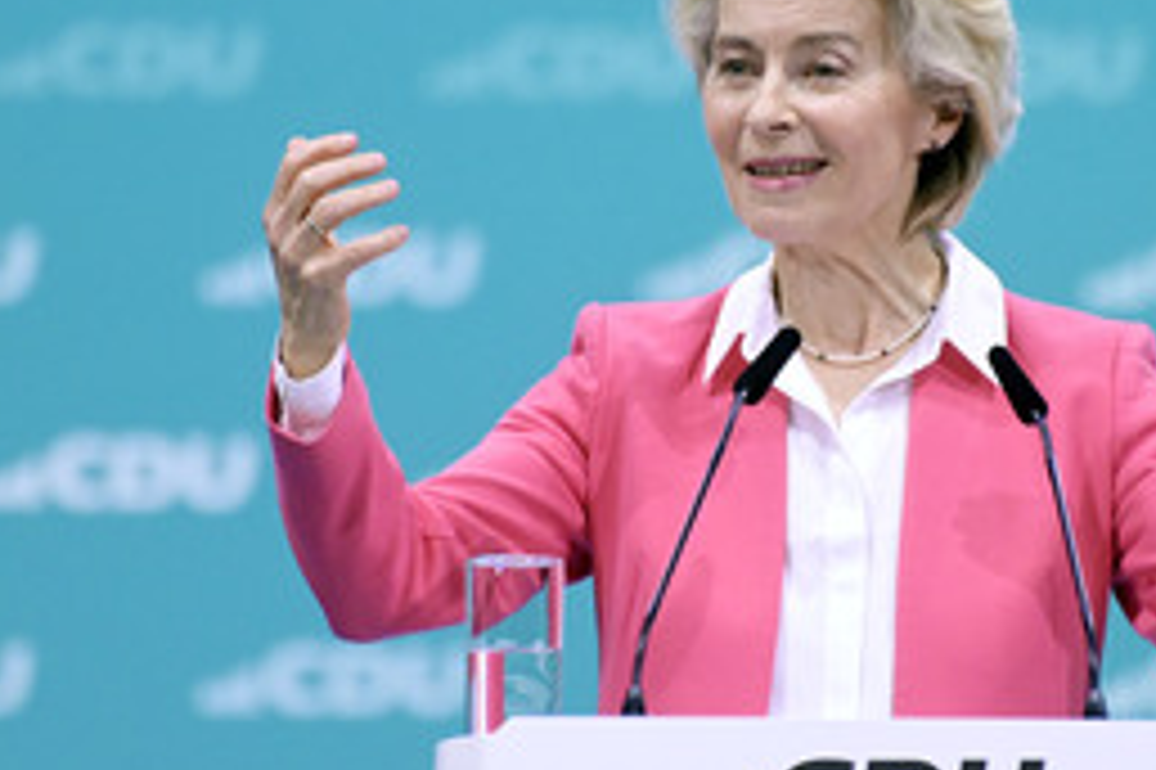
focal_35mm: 877
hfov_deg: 2.4
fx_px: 28142
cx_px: 785
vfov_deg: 1.6
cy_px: 387
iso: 8000
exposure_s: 1/400
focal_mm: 500
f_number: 5.6
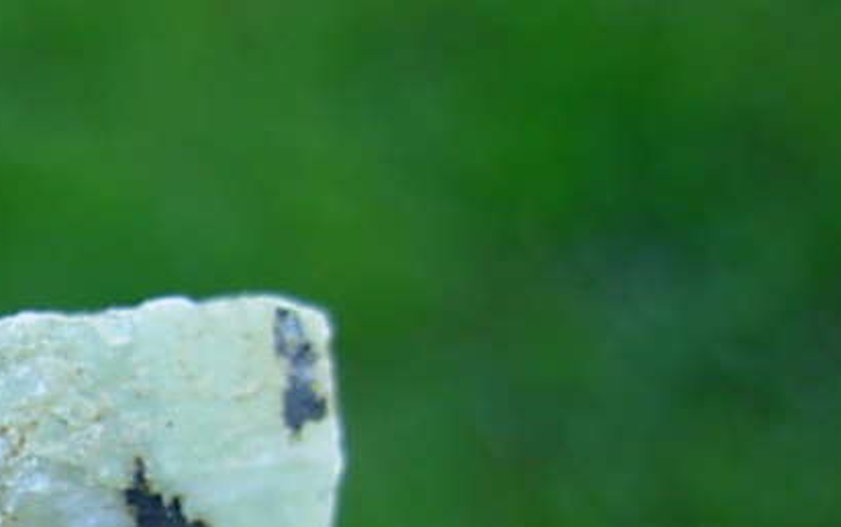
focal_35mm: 100
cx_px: -129
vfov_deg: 12.8
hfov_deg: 19.7
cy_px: 605
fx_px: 2293
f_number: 2.9
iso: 50
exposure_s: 1/87.9
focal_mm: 6.3
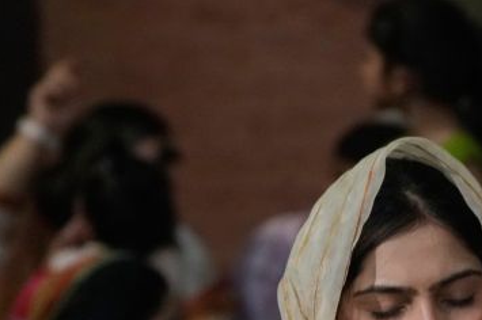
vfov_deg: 2.8
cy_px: 514
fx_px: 6594
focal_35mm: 493
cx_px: 445
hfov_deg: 4.2
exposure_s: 1/60
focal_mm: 141
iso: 5000
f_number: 5
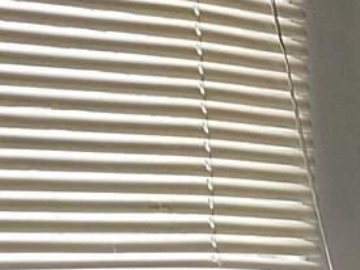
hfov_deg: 8.4
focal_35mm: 179
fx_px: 1861
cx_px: 1224
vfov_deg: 7.9
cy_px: 544
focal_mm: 6.86
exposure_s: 1/112
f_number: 1.78
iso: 250
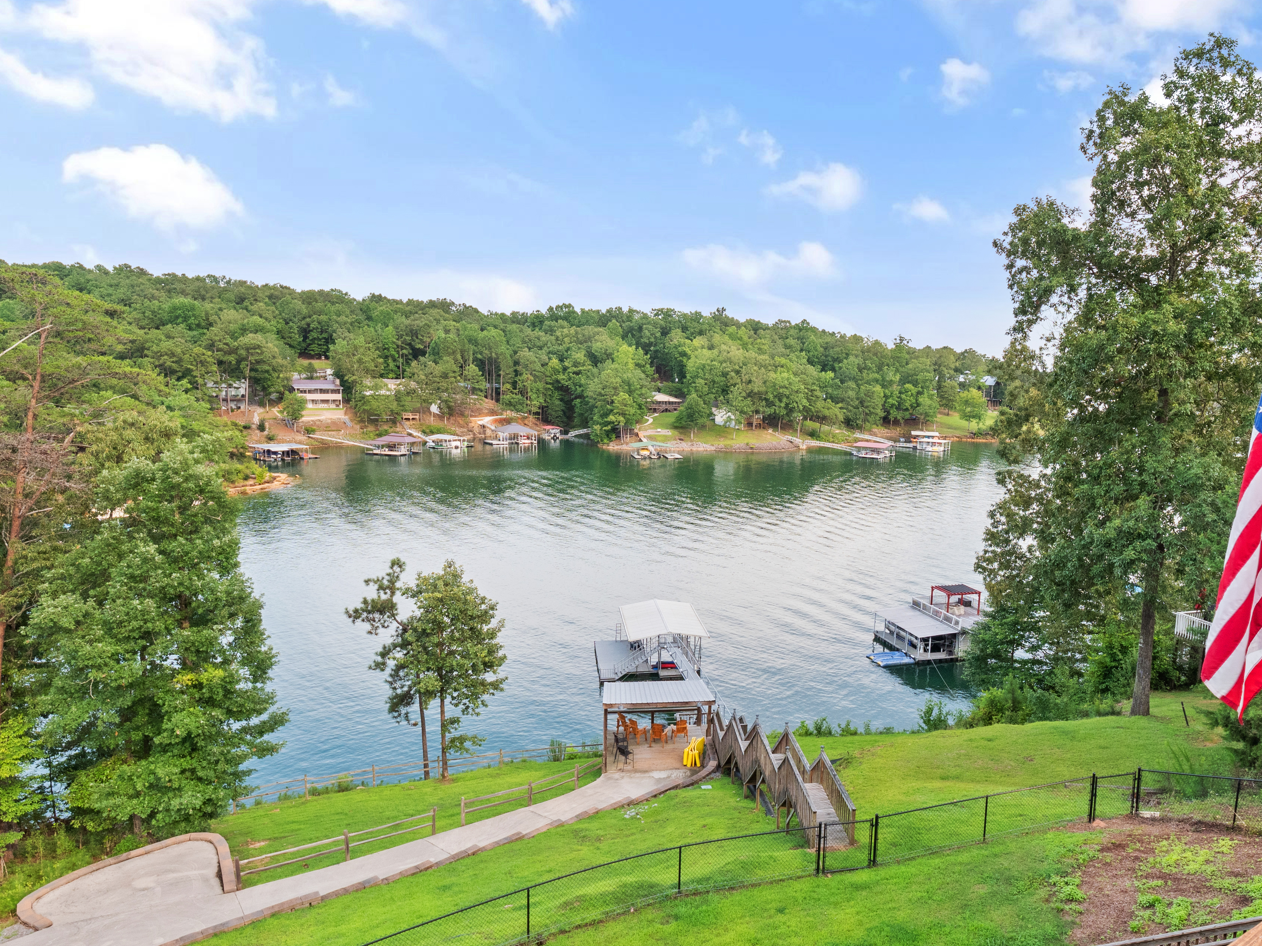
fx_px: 839
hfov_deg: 72.8
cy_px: 528
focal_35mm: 23
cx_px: 780
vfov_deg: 58.7
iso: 400
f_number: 5.6
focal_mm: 8
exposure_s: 1/125
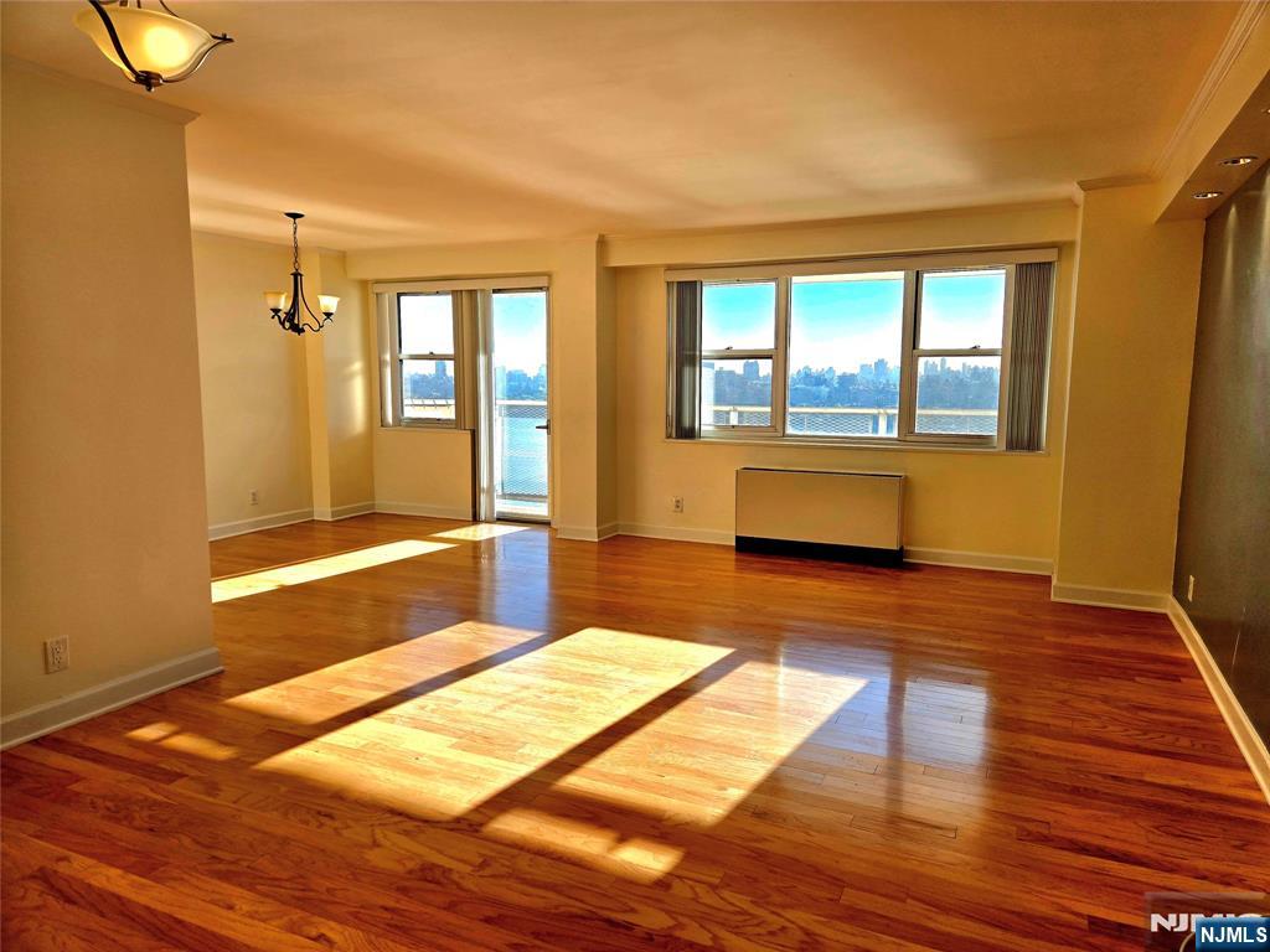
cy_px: 476
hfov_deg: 73.9
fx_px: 844
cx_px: 635
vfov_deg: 58.9
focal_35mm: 23
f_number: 1.8
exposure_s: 1/1000
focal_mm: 5.4
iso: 25
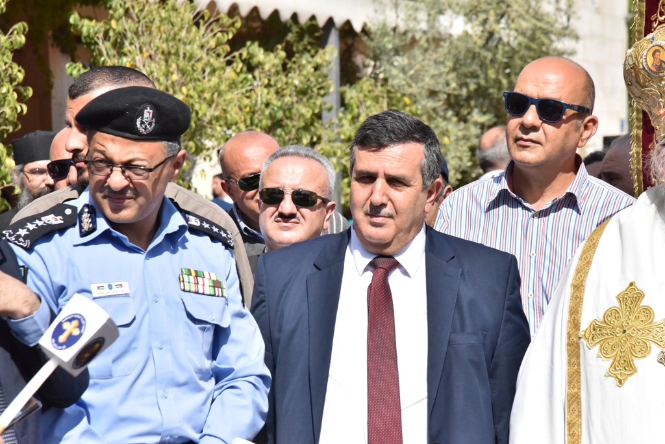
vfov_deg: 11.4
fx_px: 2217
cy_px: 222
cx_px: 332
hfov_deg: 17.1
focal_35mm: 120
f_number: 10
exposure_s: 1/8000
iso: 5000
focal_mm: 120
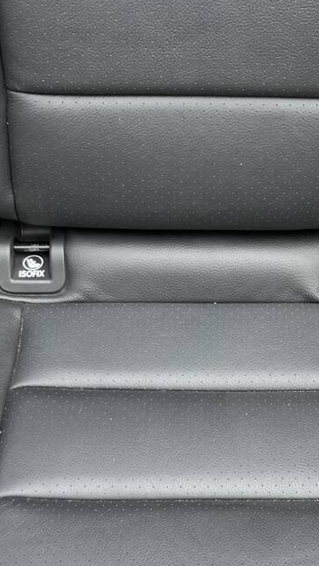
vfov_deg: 29.6
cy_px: 350
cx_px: 232
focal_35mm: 71
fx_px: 1067
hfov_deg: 16.9
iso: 50
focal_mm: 5.1
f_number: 1.6
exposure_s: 1/349
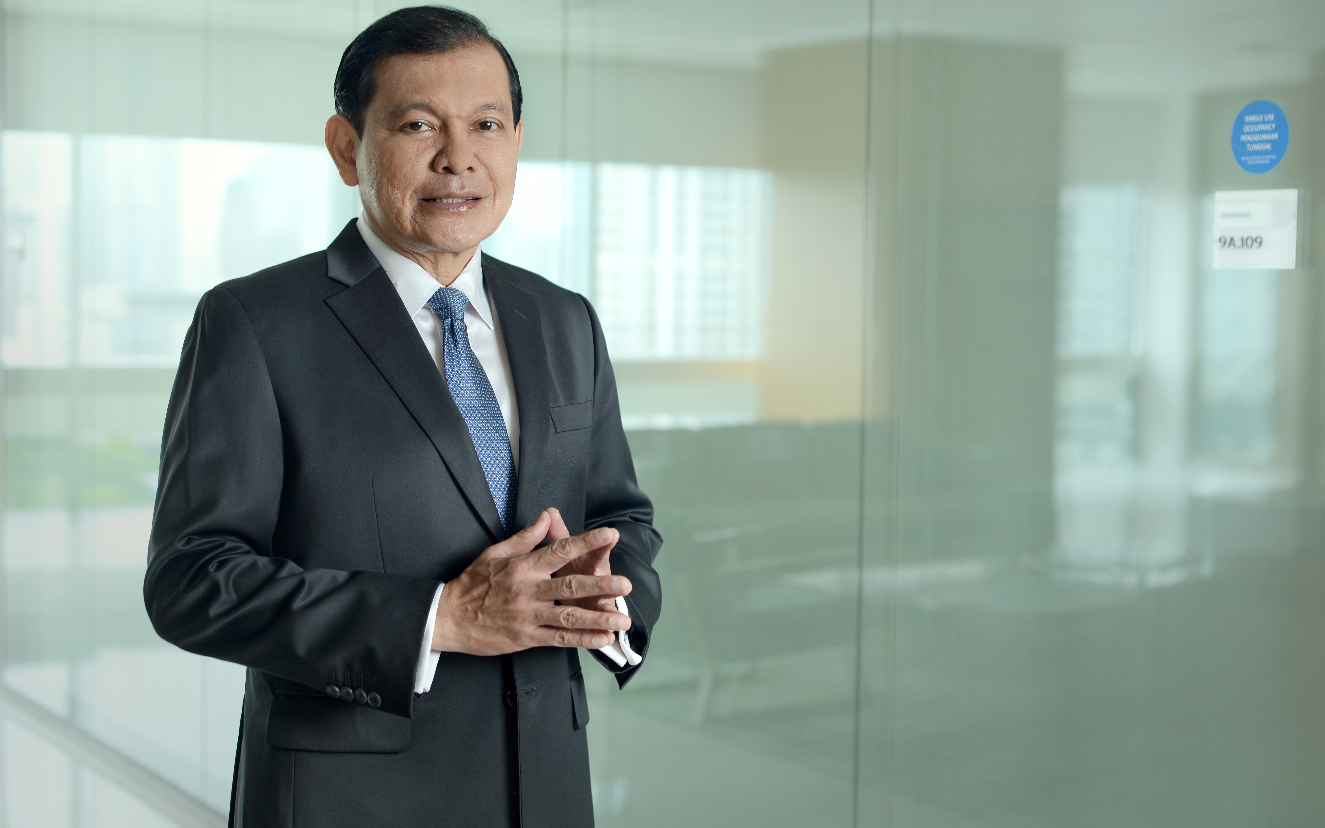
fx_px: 1842
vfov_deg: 25.3
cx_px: 662
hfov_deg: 39.6
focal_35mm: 51
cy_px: 388
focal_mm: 50
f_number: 3.5
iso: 250
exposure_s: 1/125
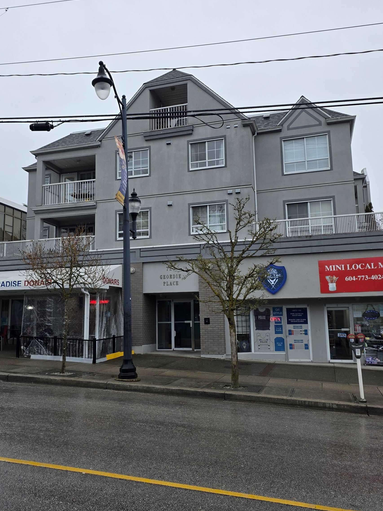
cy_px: 254
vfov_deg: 58.4
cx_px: 169
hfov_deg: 45.4
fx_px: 457
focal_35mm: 31
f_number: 1.7
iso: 80
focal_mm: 6.3
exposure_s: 1/1476
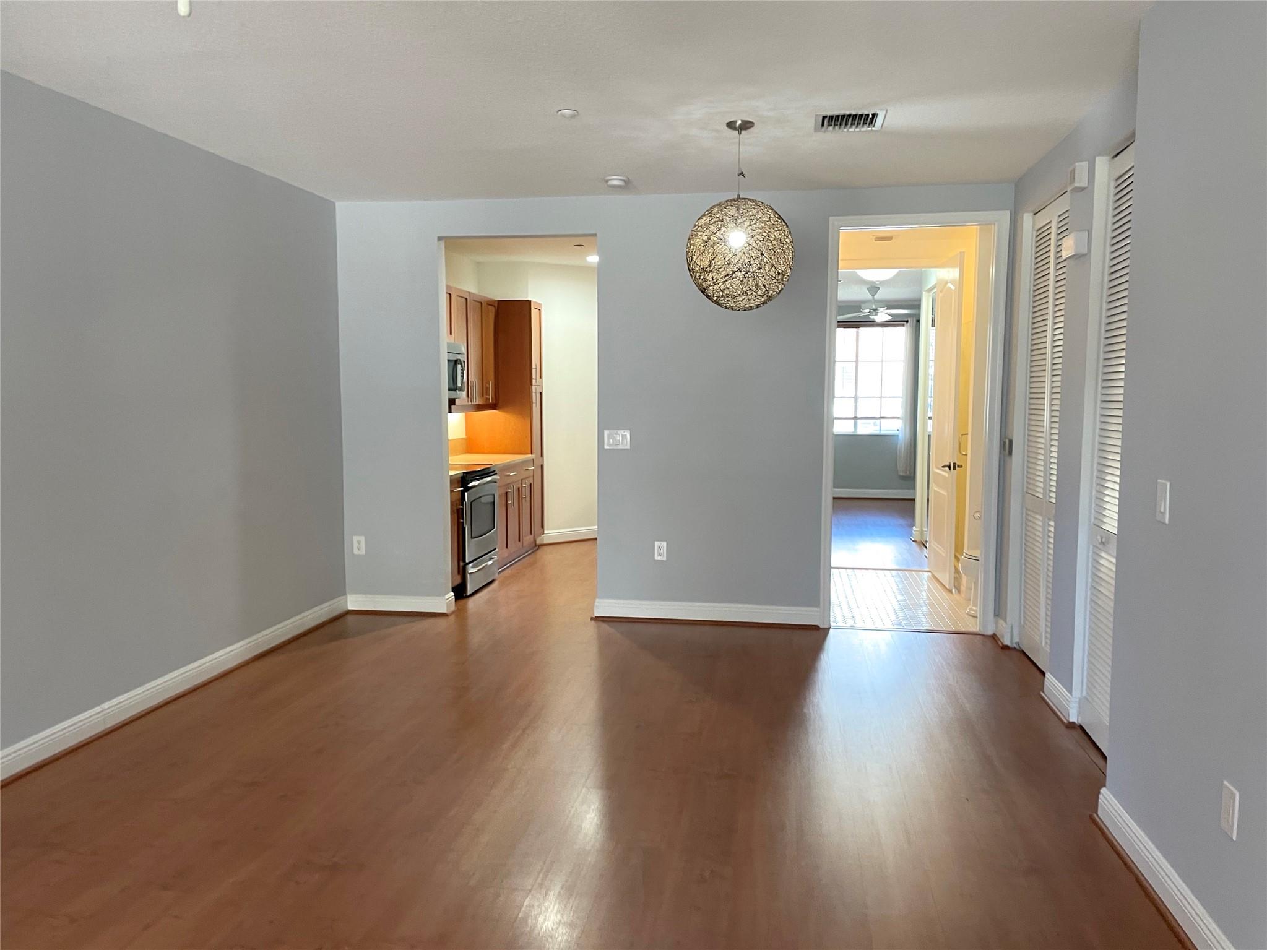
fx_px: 952
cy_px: 475
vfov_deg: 53.1
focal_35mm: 26
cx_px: 634
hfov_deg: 67.3
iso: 125
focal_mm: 4.2
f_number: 1.6
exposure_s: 1/60
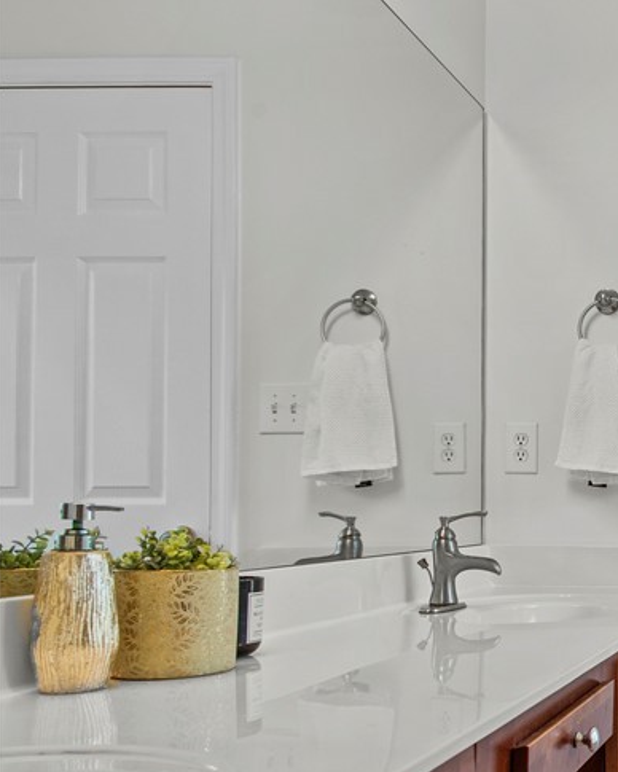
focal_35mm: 42
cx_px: 861
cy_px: 524
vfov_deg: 43.1
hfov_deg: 27.7
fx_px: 960
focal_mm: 20
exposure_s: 1/25
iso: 200
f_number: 8
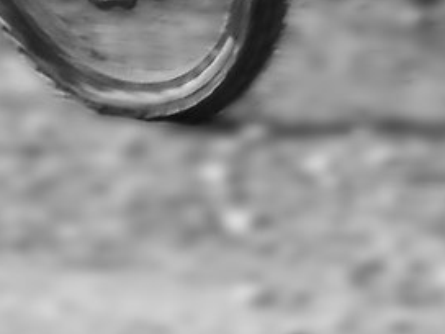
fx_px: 11416
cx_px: 1024
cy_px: -309
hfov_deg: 2.2
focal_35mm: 888
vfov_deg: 1.7
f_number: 8
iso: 200
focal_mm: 70
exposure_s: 1/250
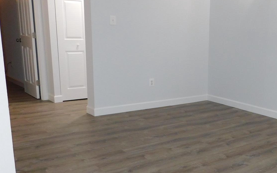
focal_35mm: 45
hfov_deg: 41.5
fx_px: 340
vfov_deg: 28.5
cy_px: 109
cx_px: 239
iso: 200
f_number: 3
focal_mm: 4
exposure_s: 1/30
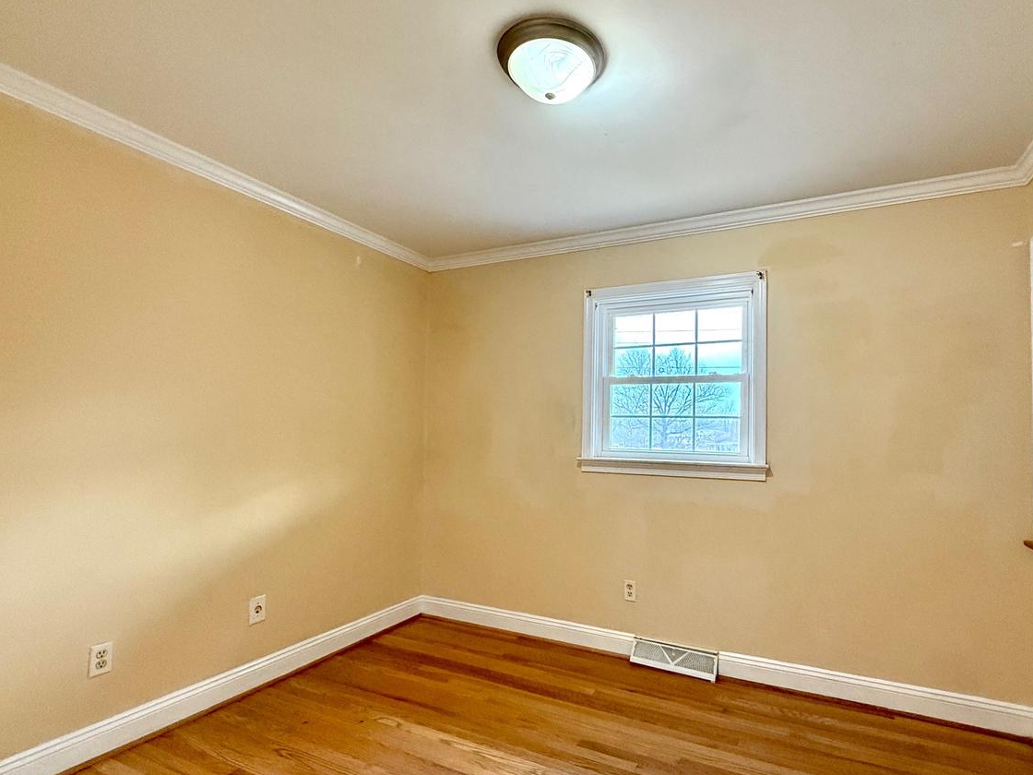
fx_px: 537
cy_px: 413
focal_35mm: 18
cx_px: 581
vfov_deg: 71.5
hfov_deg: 87.3
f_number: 2.2
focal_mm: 2.22
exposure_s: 1/120
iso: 500
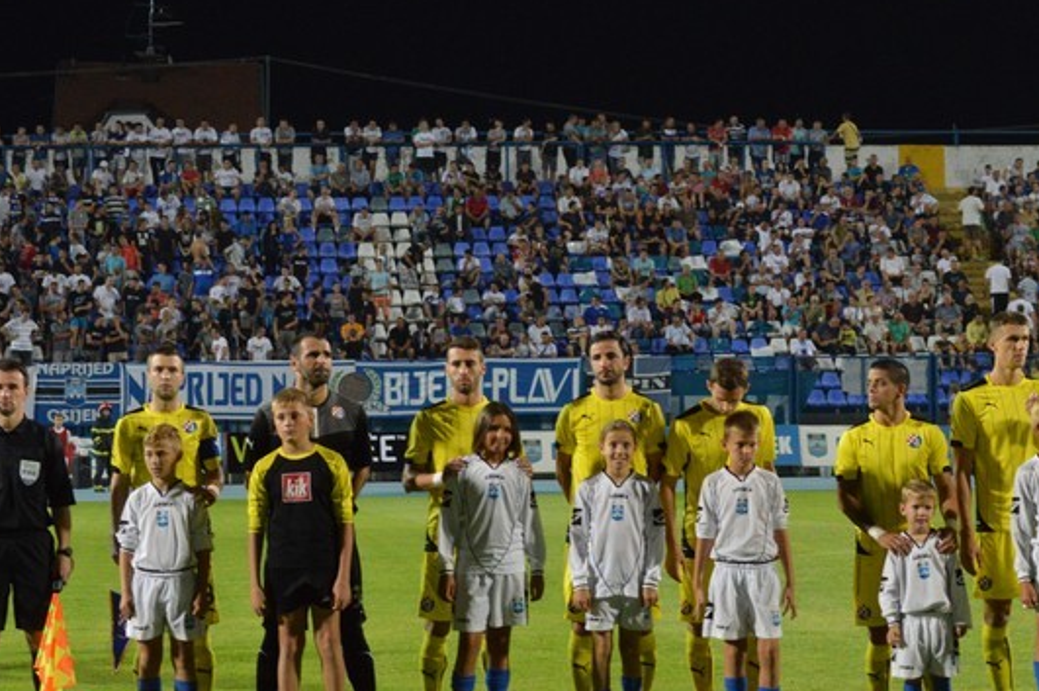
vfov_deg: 9.8
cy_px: 527
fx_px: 4032
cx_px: 787
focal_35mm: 140
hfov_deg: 14.6
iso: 1600
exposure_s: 1/160
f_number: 5.6
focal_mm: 55
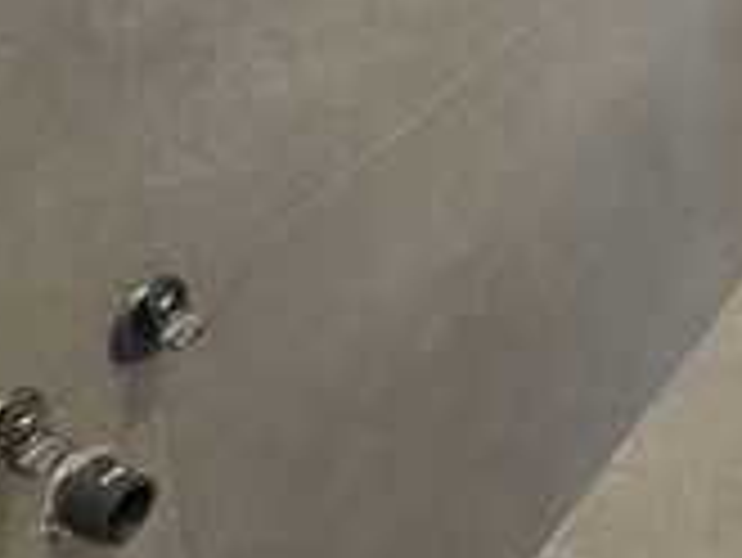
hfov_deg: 26.2
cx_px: 1039
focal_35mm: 59
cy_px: -544
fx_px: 1266
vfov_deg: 17.8
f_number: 2.2
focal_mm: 1.7
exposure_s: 1/50
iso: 125
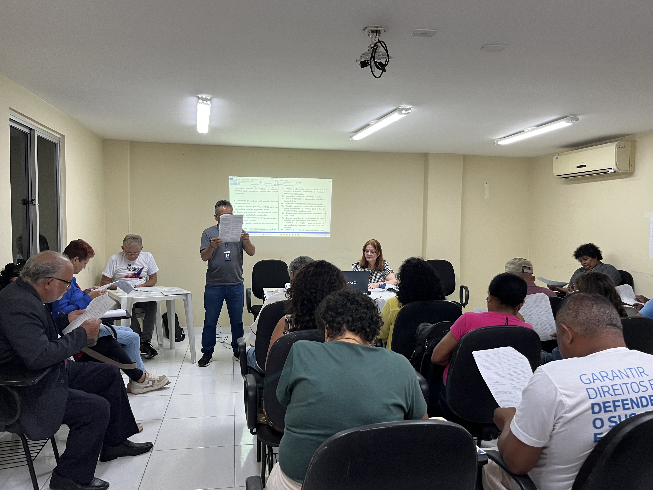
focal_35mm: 26
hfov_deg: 67.3
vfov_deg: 53.1
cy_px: 245
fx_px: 490
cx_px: 326
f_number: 1.6
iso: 80
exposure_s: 1/60
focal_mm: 5.1
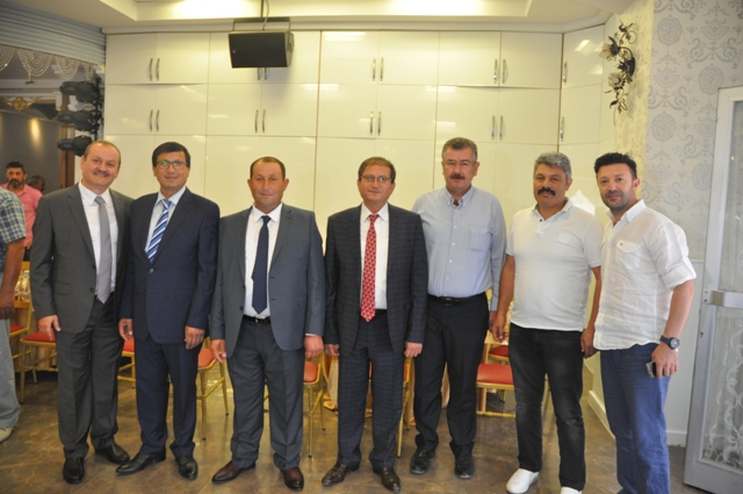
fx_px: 557
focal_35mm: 27
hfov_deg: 67.4
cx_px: 372
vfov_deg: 47.8
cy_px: 247
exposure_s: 1/60
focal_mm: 18
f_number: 3.5
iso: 800
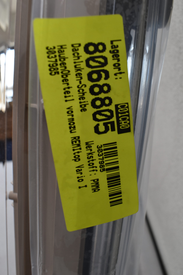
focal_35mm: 30
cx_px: 92
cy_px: 138
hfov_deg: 43.6
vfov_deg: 61.9
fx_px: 229
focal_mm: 20
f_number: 7.1
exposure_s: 1/60
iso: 400
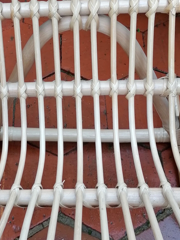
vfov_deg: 31.2
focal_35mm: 62
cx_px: 63
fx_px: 430
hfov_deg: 23.6
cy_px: 118
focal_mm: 4.75
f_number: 1.8
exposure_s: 1/120
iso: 64
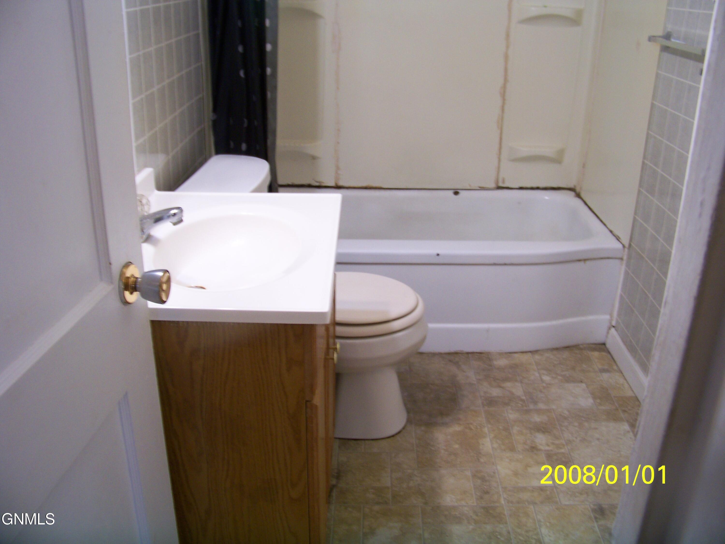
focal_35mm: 33
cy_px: 272
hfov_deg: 55.4
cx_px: 362
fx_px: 691
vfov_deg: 42.9
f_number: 2.8
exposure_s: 1/30
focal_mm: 5.85
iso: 125
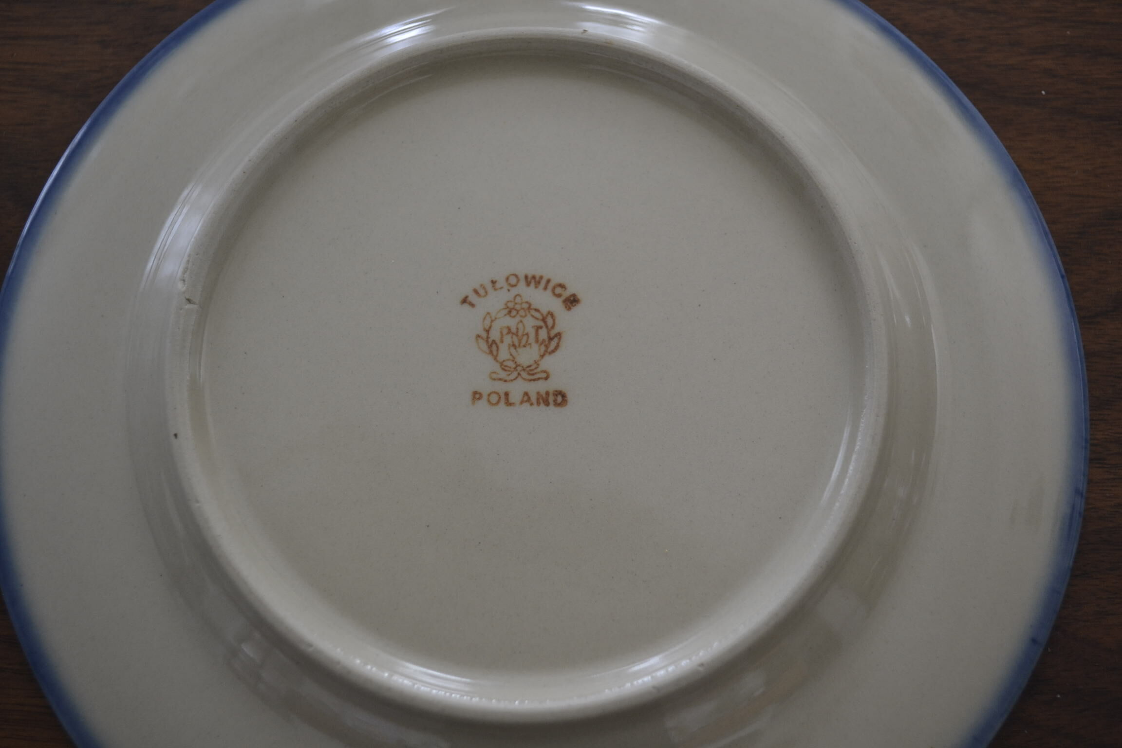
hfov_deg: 46.4
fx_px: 1309
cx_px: 561
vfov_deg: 31.9
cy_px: 374
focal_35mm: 42
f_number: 4.5
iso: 400
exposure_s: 1/60
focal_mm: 28
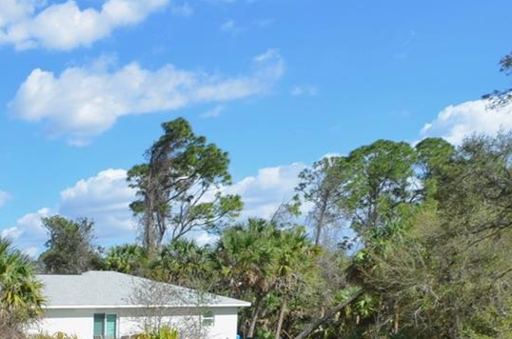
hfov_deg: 17.4
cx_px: -237
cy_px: 421
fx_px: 1518
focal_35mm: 107
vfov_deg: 12.4
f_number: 8
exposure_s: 1/250
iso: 100
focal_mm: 24
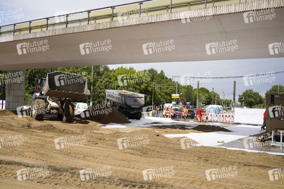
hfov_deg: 55.8
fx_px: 268
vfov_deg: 38.8
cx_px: 142
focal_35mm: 34
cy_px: 94
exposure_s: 1/1600
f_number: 6.3
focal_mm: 34
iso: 320
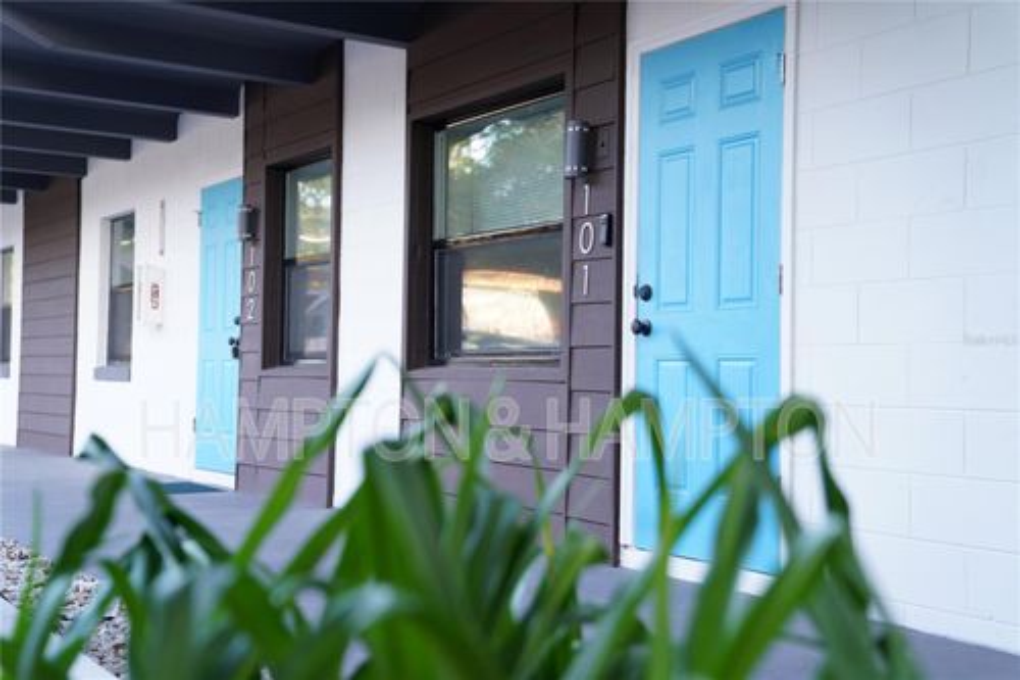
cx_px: 510
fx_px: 1275
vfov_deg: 29.8
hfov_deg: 43.6
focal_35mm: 45
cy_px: 340
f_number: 2.8
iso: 250
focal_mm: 45
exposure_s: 1/80
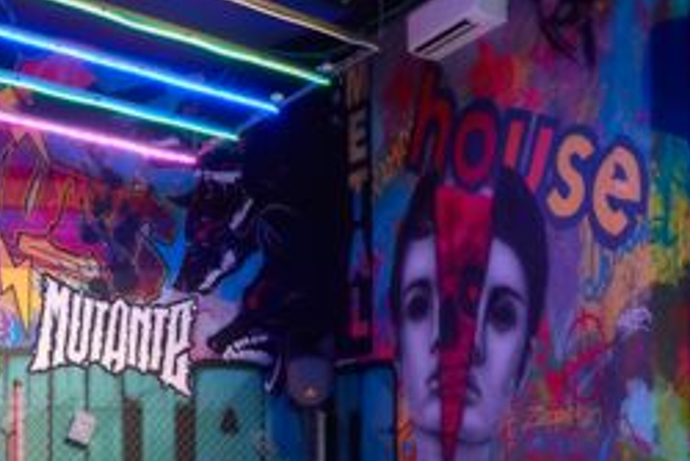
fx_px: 1227
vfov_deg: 20.5
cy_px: 479
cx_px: 301
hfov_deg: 31.4
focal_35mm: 64
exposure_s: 1
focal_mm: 16
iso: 200
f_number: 8
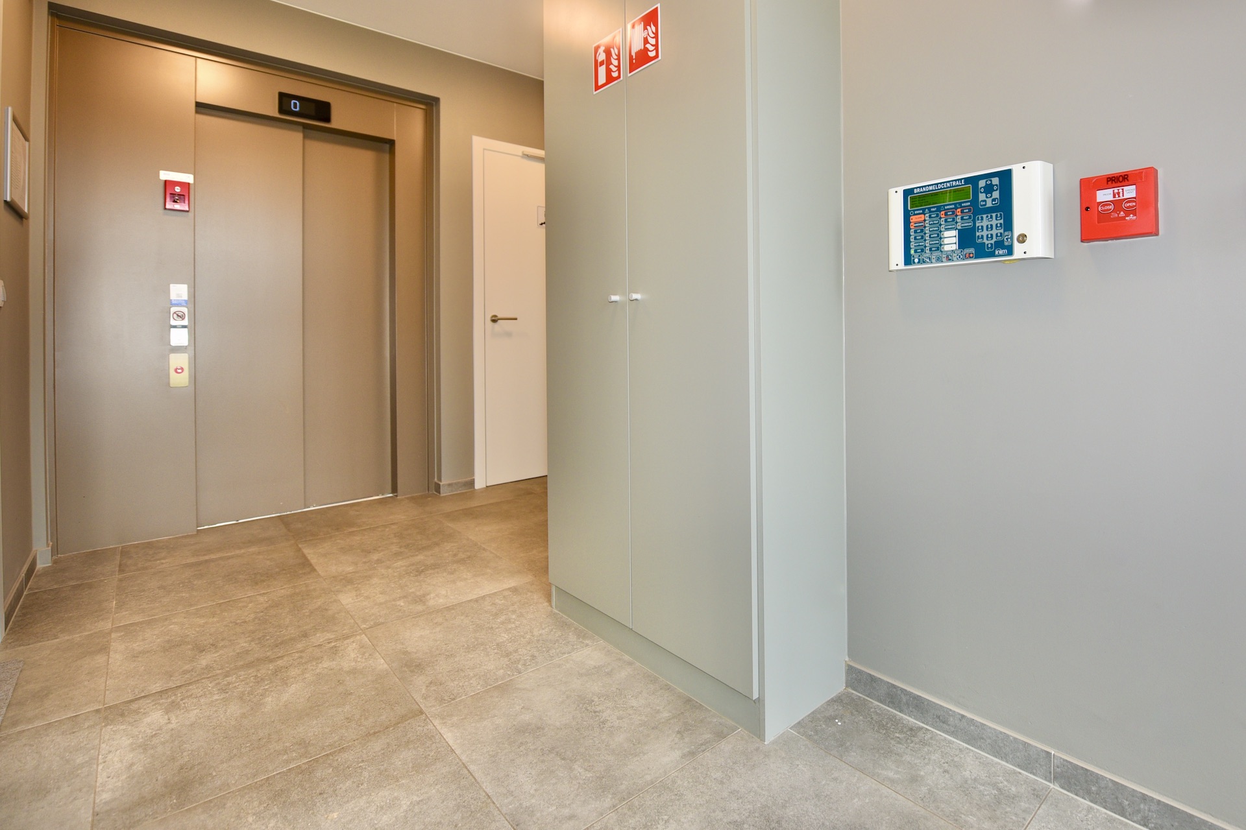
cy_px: 415
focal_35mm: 14
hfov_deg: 104.3
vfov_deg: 81.2
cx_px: 623
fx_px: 485
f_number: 3.5
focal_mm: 14
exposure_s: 1/60
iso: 200
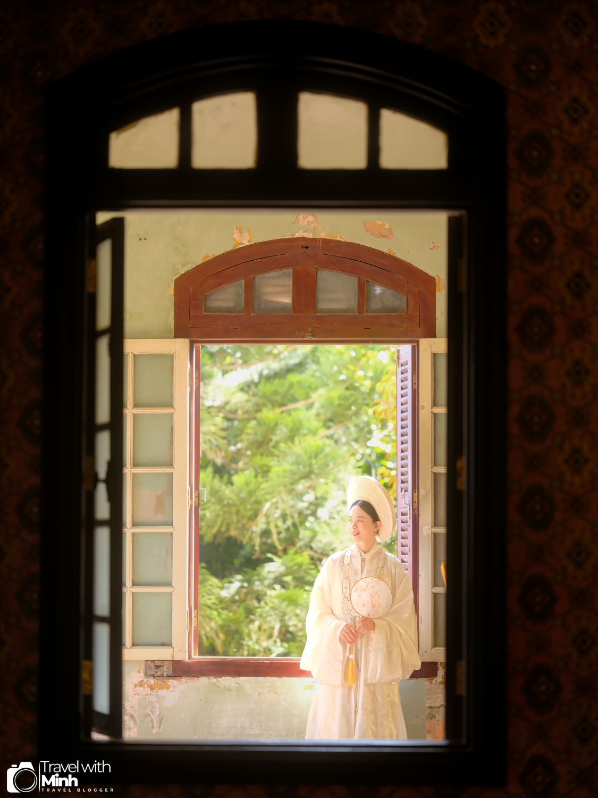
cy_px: 399
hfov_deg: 17.0
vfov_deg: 22.5
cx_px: 299
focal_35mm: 87
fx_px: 2004
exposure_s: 1/100
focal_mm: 110
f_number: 2
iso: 400
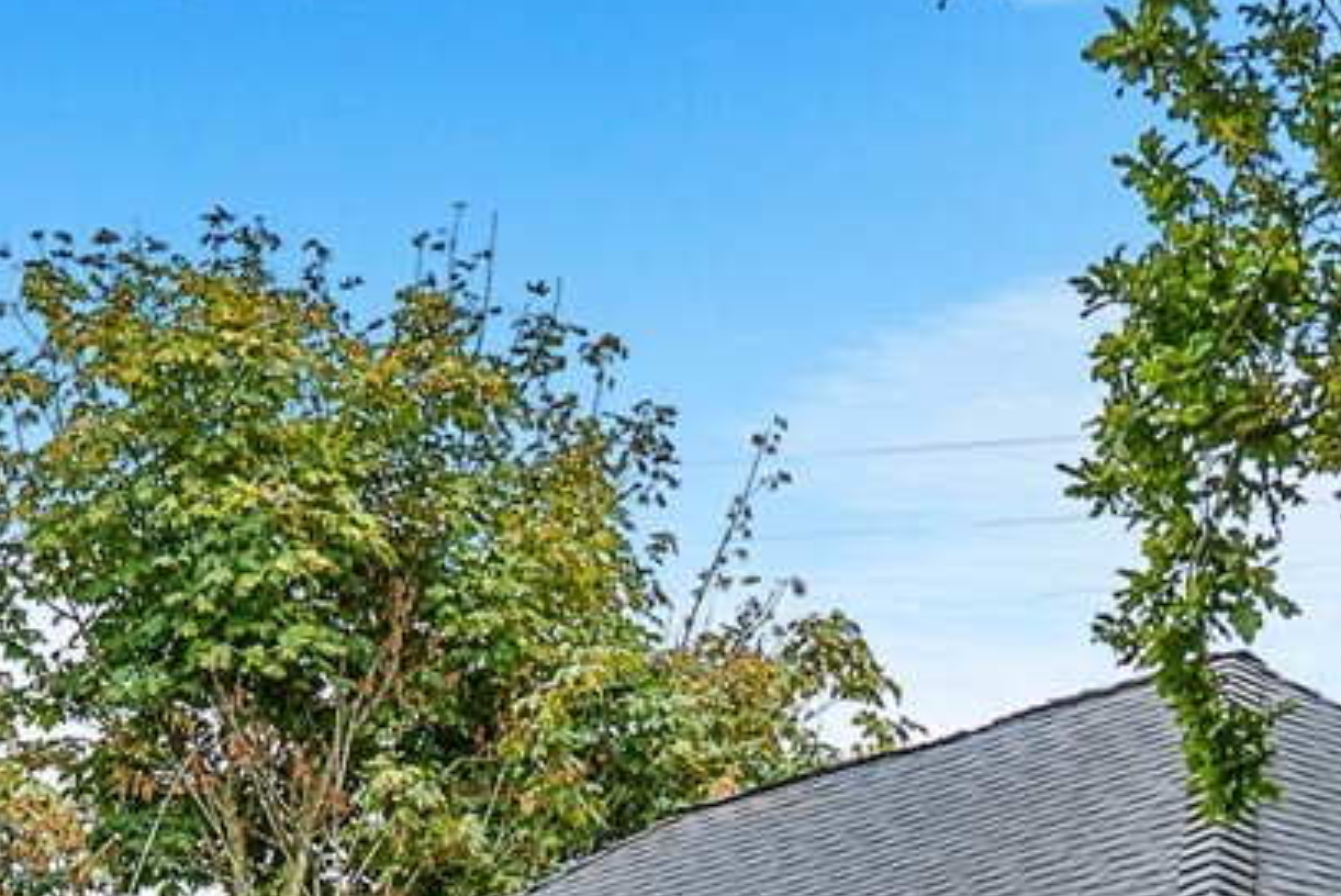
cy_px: 1509
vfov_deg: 12.7
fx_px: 3728
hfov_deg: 20.0
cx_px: 1181
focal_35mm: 100
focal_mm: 24
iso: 160
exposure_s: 1/60
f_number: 4
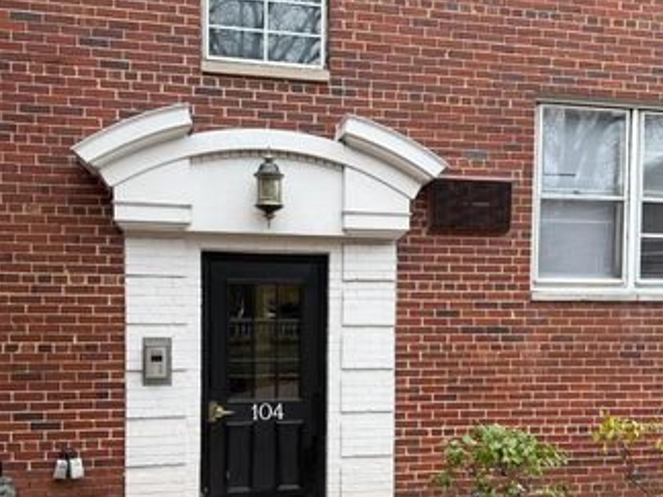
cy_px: 328
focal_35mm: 37
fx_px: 709
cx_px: 346
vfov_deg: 38.3
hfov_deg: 50.1
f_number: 1.78
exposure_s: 1/654
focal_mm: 6.76
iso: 80
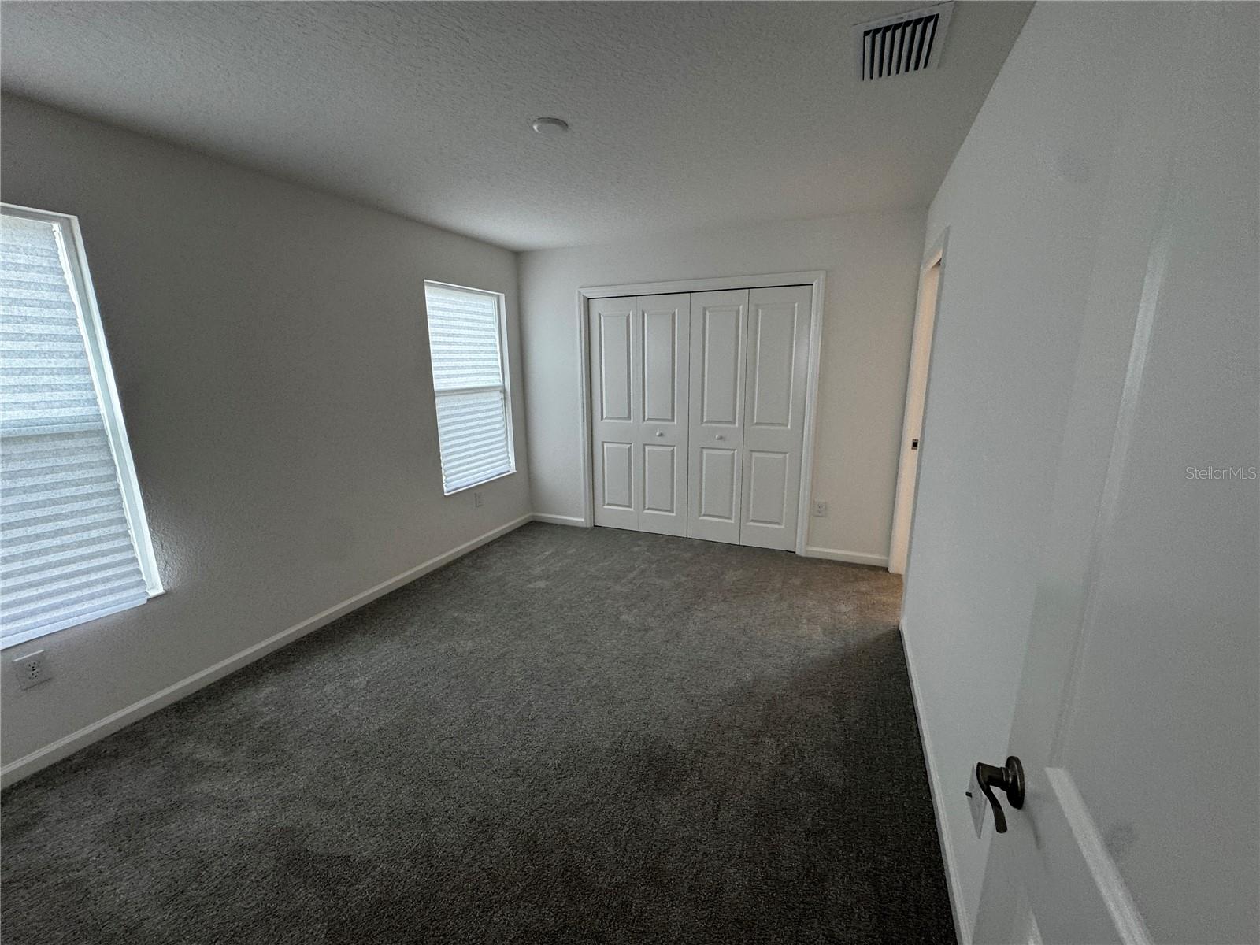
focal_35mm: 14
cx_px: 630
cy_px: 472
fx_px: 510
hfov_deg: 102.1
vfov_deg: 85.7
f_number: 2.2
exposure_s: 1/120
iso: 100
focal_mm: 2.22
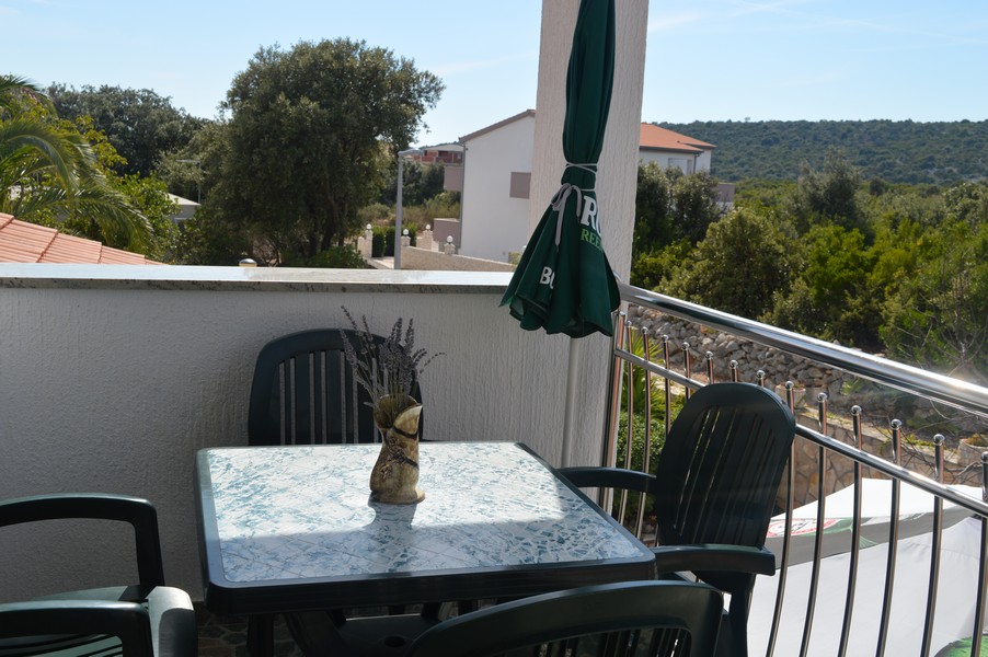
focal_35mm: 36
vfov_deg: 36.8
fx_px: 987
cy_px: 328
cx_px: 494
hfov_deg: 53.2
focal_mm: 24
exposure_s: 1/320
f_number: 9
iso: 100
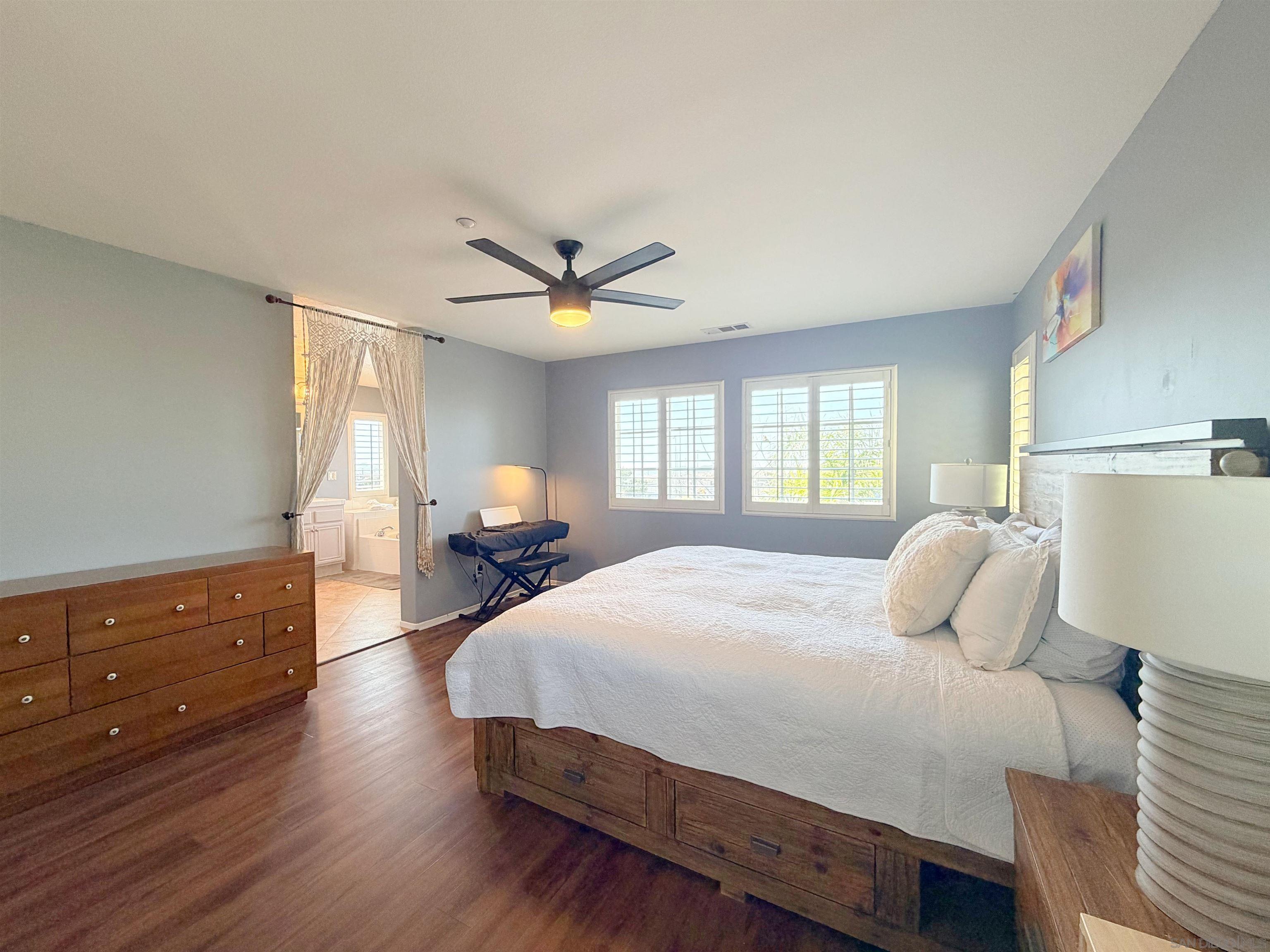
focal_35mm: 14
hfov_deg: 102.1
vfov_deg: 85.7
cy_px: 476
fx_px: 514
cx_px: 635
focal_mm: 2.22
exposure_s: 1/120
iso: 200
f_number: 2.2
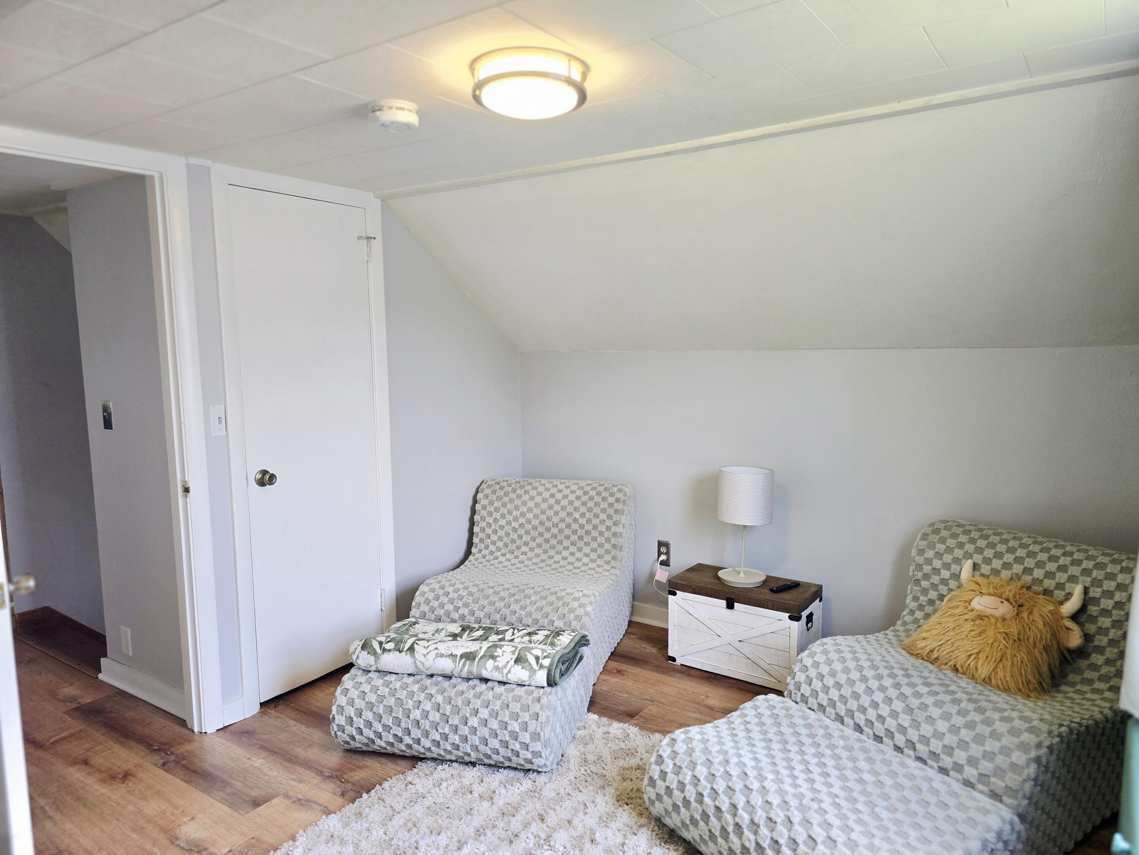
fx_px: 757
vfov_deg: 58.9
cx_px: 570
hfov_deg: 73.9
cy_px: 428
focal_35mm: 23
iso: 100
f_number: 1.7
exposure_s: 1/120
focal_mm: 6.3
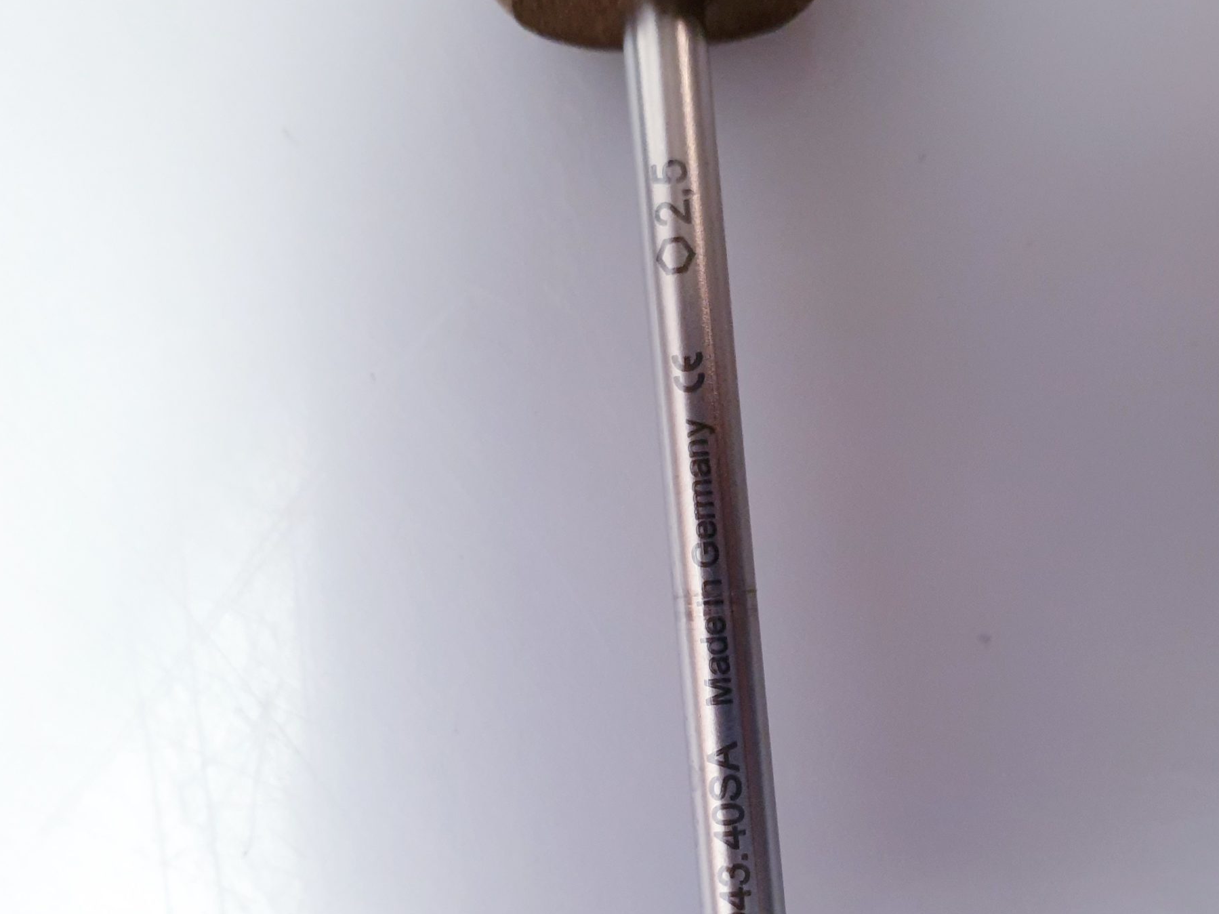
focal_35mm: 37
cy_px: 612
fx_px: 1303
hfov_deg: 49.8
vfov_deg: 38.2
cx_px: 730
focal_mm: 4.3
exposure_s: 1/50
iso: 200
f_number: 2.4
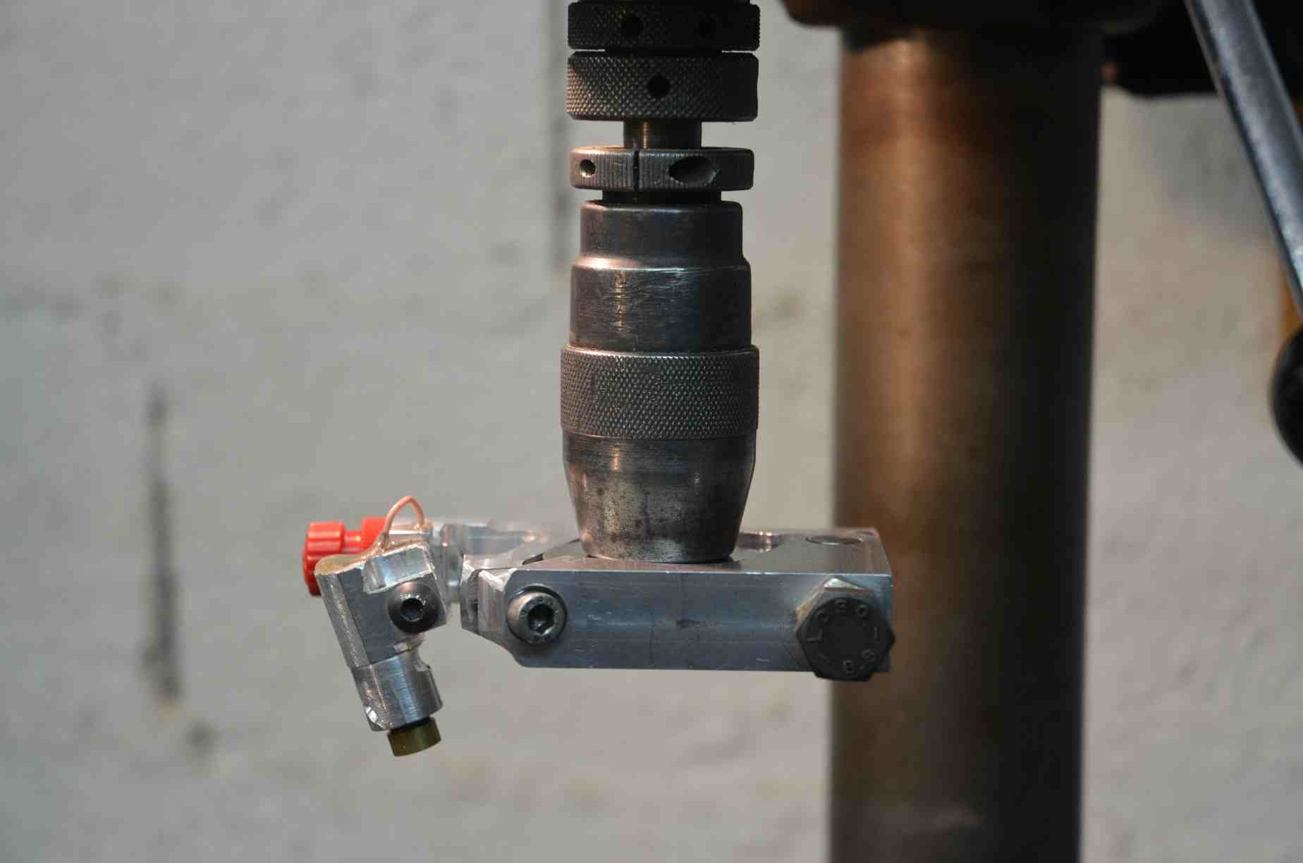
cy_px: 432
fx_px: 3251
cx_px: 652
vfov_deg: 15.1
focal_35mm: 90
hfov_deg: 22.7
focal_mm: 60
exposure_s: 1/125
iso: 800
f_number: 4.5
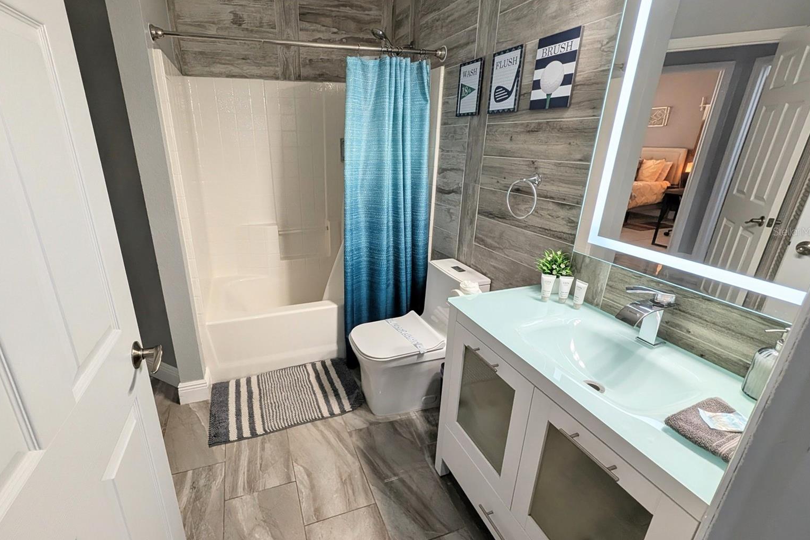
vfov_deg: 84.9
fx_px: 293
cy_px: 231
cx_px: 401
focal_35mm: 13
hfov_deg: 108.3
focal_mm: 2.02
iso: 50
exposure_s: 1/151
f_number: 1.7
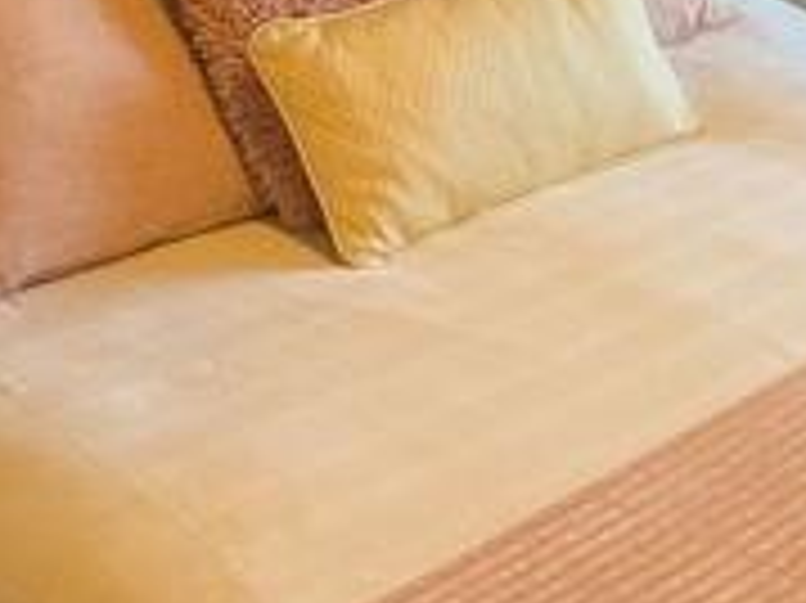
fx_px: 1861
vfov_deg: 18.3
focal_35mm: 80
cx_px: 783
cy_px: 144
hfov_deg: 23.5
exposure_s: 1/100
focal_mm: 2.22
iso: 320
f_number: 2.2
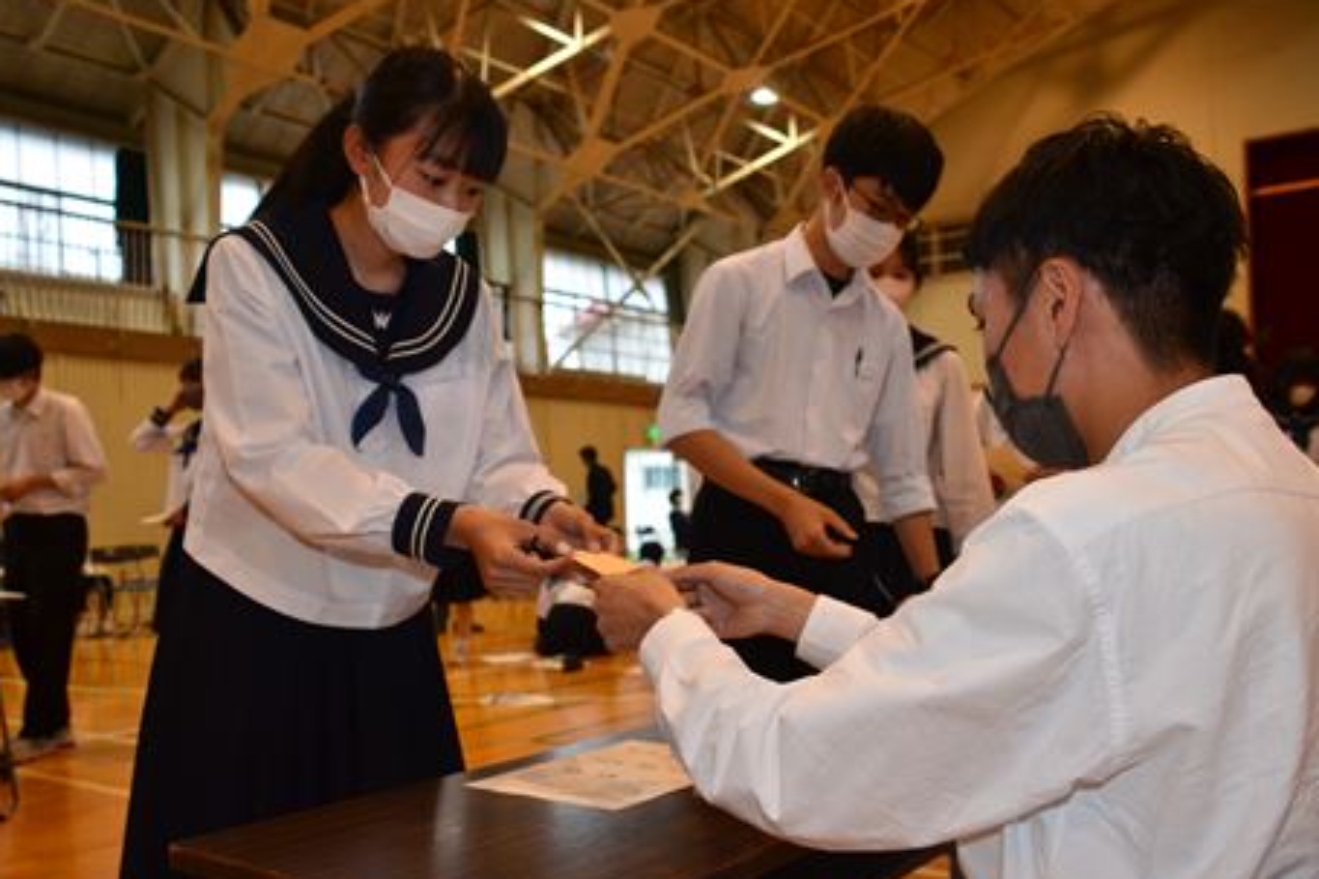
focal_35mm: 35
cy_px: 469
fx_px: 1265
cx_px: 652
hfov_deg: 55.1
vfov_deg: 38.3
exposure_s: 1/200
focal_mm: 21
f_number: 3.8
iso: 1000
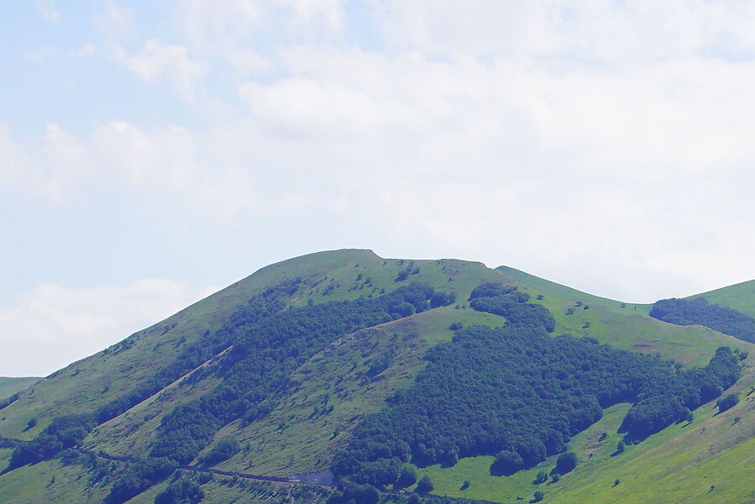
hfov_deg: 11.4
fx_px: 3761
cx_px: 624
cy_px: 512
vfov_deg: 7.6
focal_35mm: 179
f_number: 8
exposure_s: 1/350
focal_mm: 45
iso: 100
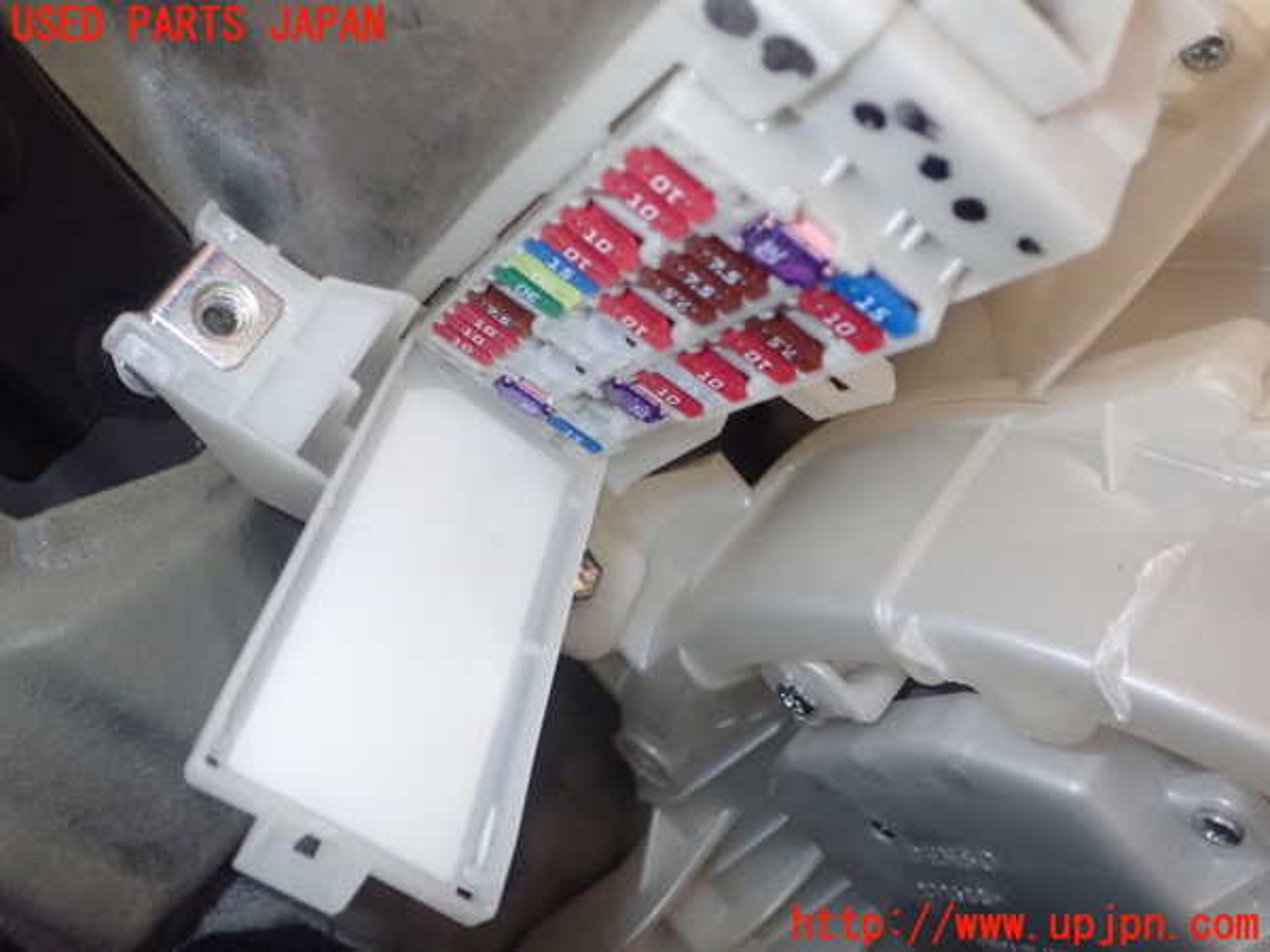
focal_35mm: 30
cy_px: 476
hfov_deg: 60.0
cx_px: 635
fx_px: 1101
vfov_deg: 46.8
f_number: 6.3
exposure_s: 1/30
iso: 800
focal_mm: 5.5
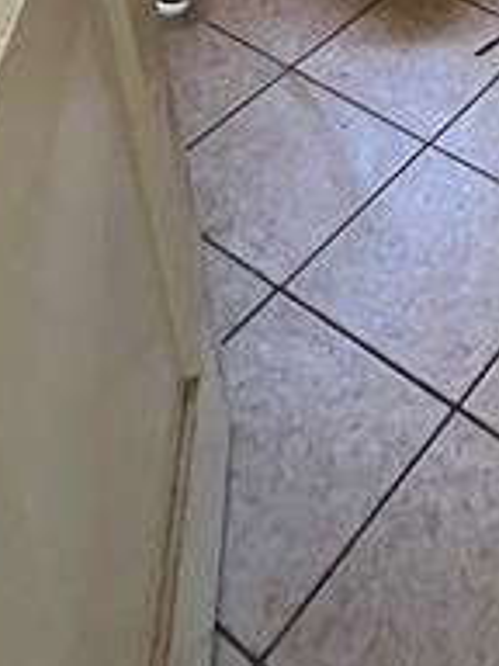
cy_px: -257
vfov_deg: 28.3
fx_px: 999
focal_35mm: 52
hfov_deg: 25.0
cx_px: 613
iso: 640
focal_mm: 1.57
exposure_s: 1/60
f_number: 1.8
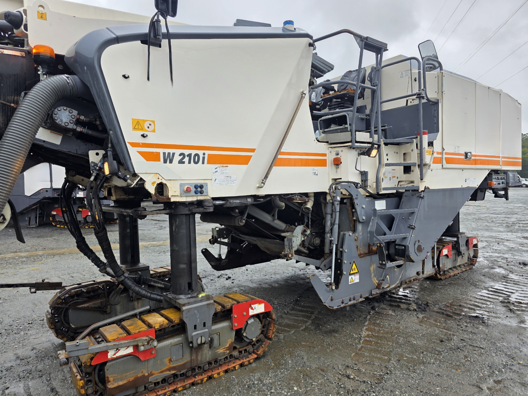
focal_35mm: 23
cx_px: 264
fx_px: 351
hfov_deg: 73.9
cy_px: 198
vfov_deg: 58.9
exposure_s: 1/1429
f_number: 1.7
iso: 80
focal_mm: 6.3
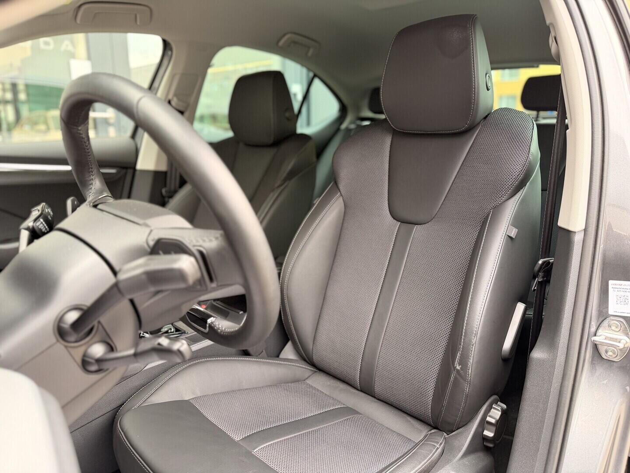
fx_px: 437
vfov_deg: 56.8
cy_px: 236
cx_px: 315
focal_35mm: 24
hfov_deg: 71.6
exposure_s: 1/60
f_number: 1.78
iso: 250
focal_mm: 6.76
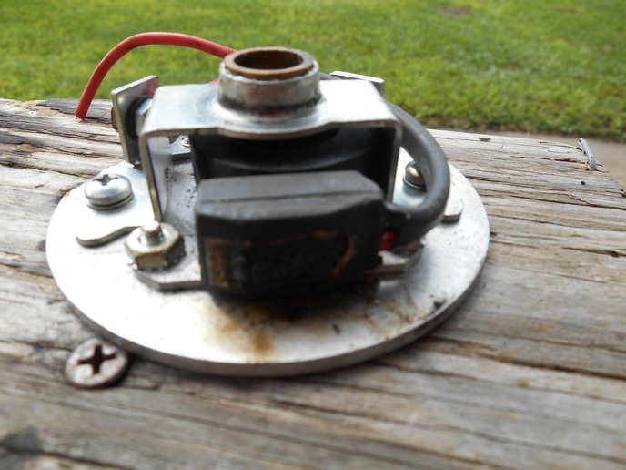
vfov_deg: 53.1
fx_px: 470
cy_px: 235
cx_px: 313
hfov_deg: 67.3
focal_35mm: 26
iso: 80
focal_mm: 4.7
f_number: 3.4
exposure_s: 1/250
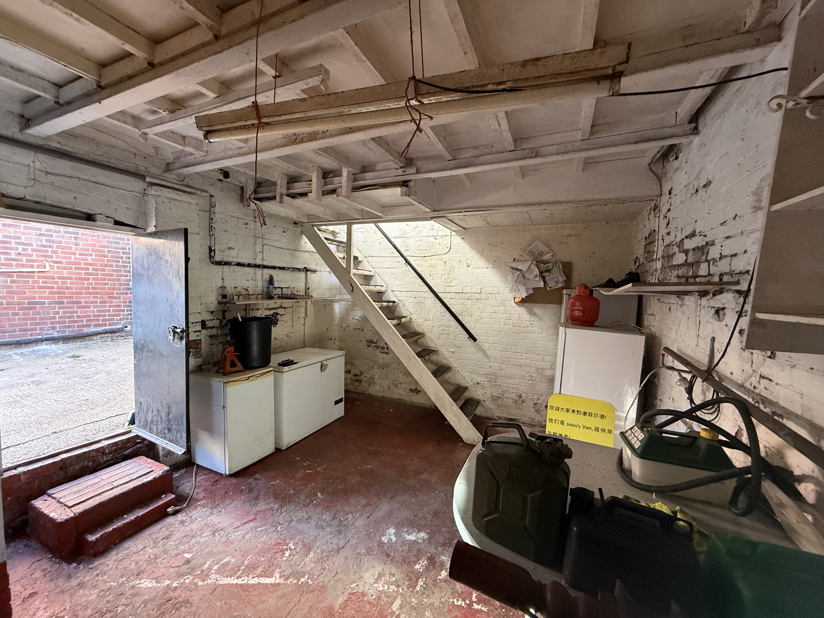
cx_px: 412
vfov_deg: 85.7
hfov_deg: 102.1
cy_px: 309
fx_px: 333
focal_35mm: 14
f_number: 2.2
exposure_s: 1/60
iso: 320
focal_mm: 2.22
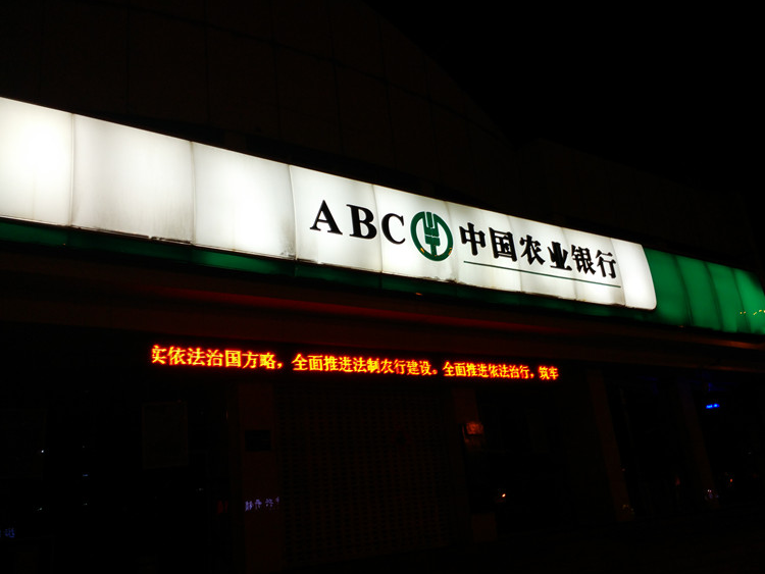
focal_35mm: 32
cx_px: 400
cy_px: 297
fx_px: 707
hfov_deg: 56.8
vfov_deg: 44.2
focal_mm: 4.12
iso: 100
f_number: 2
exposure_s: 1/26
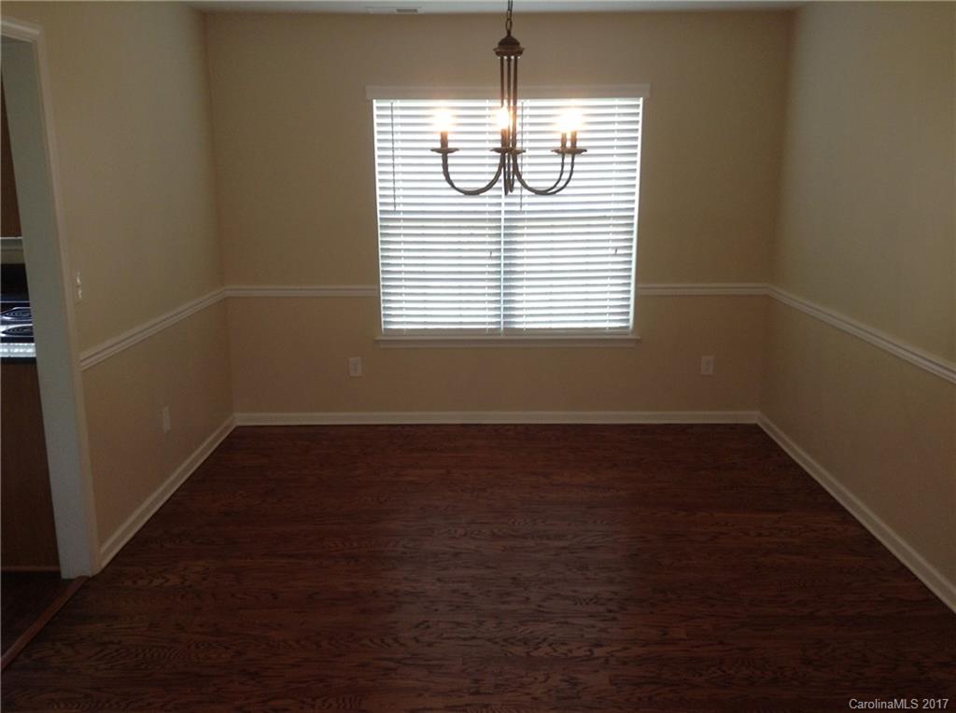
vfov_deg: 42.8
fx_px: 910
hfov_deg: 55.4
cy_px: 356
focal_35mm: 33
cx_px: 478
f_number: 2.4
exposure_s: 1/40
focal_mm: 3.3
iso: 32
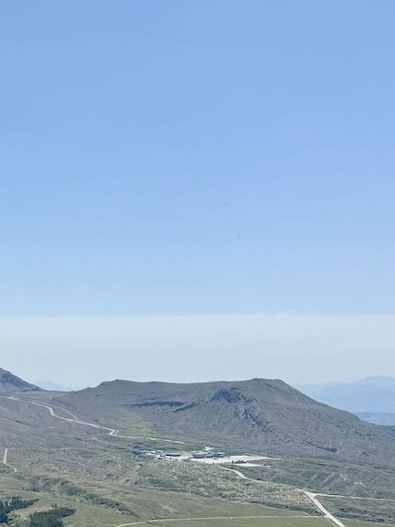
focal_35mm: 60
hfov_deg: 22.2
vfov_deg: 31.4
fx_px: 913
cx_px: -101
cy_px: 417
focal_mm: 6.76
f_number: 1.78
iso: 80
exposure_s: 1/7353
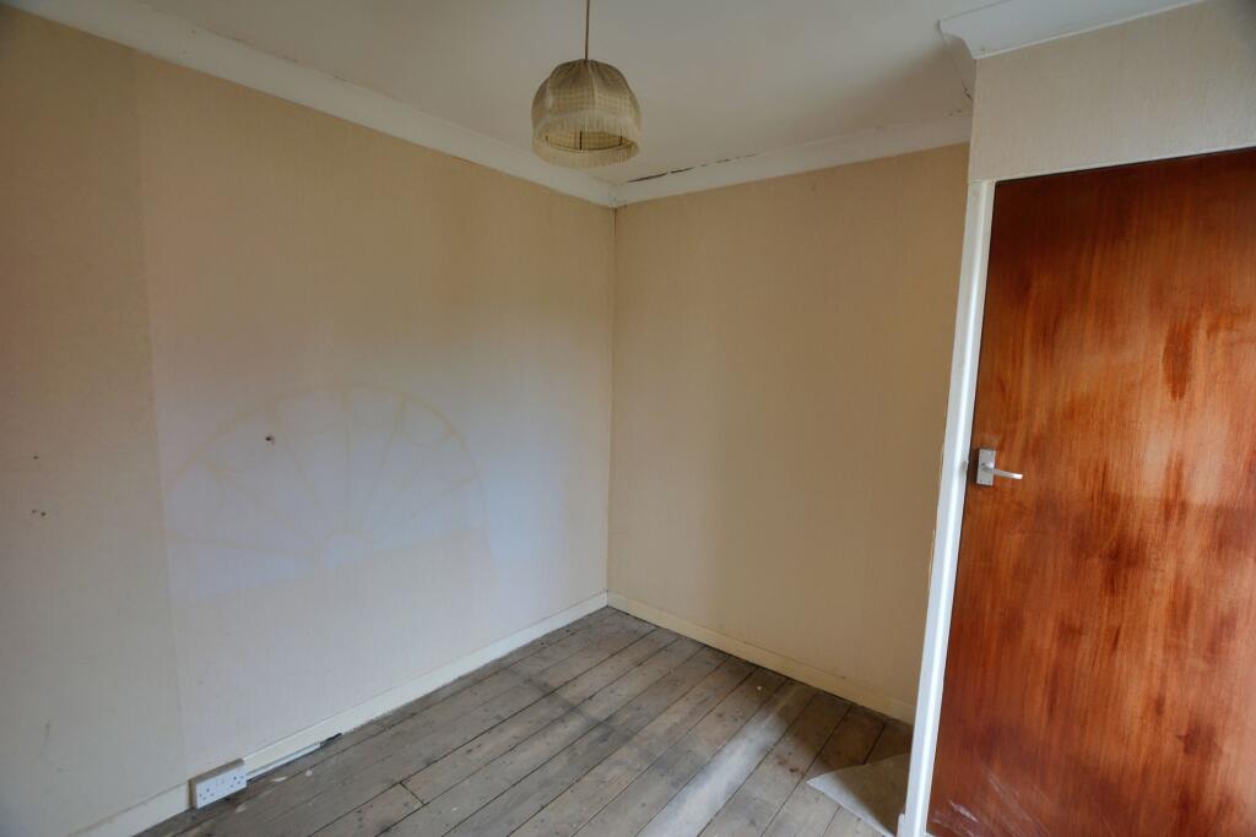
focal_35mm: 15
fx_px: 523
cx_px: 628
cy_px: 418
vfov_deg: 77.3
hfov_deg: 100.4
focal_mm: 10
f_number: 4.5
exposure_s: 1/80
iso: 400
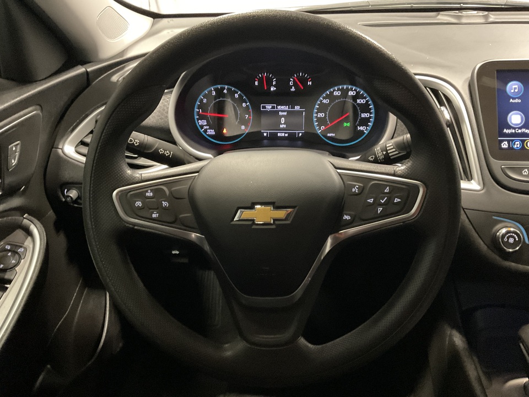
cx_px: 264
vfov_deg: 48.2
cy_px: 198
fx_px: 443
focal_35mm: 29
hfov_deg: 61.7
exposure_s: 1/24
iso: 500
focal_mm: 3
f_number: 1.8
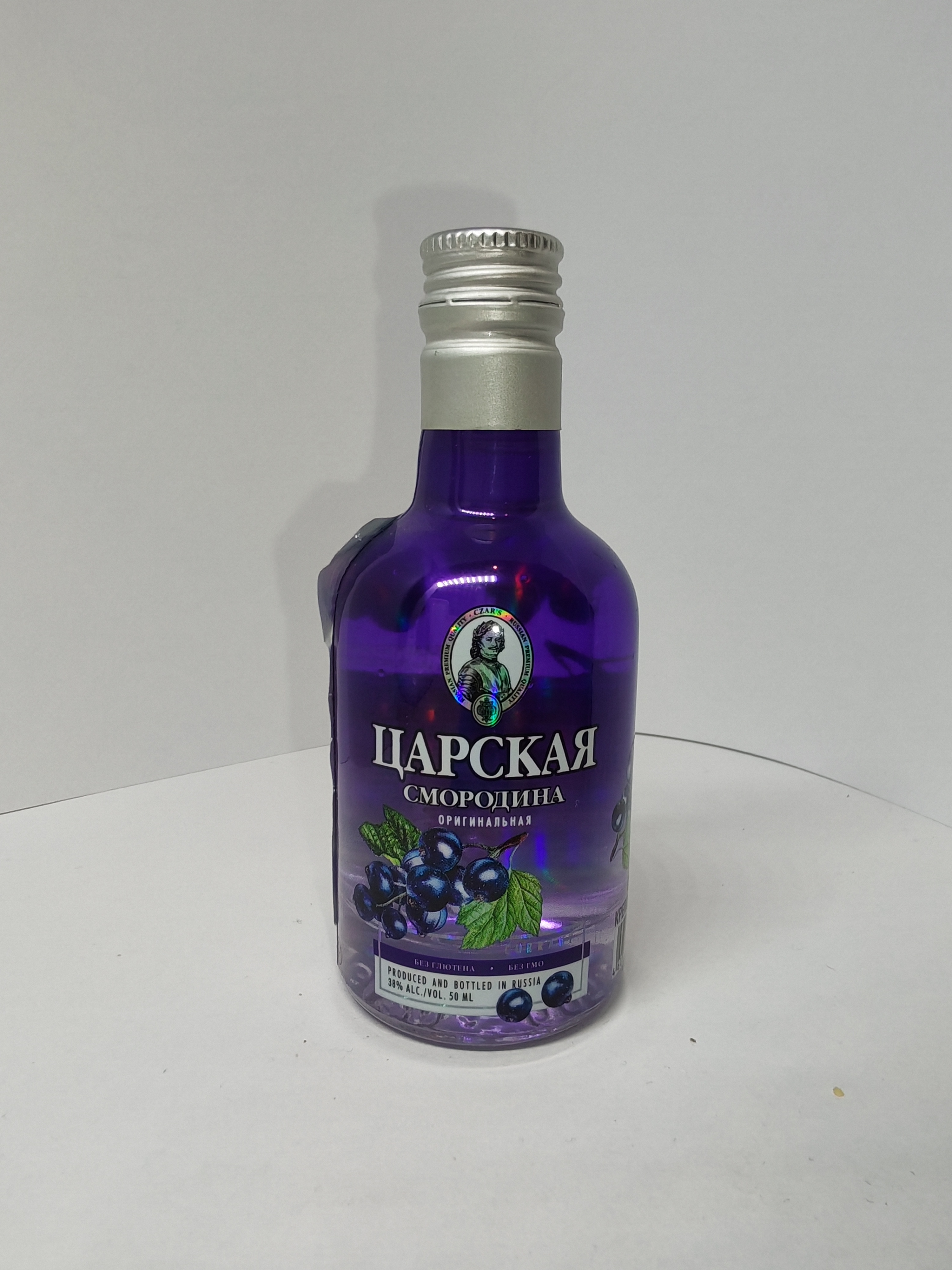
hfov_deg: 51.4
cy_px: 635
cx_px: 476
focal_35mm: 27
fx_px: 990
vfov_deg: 65.3
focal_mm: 1.96
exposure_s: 1/100
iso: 64
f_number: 2.2
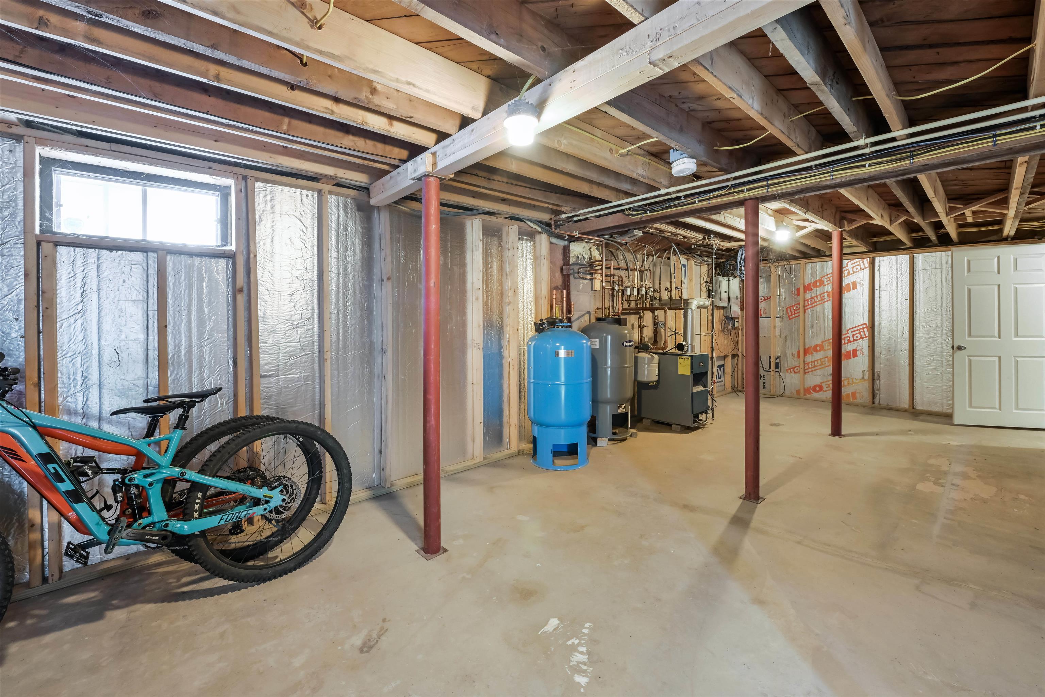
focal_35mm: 14
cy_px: 348
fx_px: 406
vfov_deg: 81.2
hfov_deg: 104.3
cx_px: 522
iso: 1000
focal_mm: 14
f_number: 14
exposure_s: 4
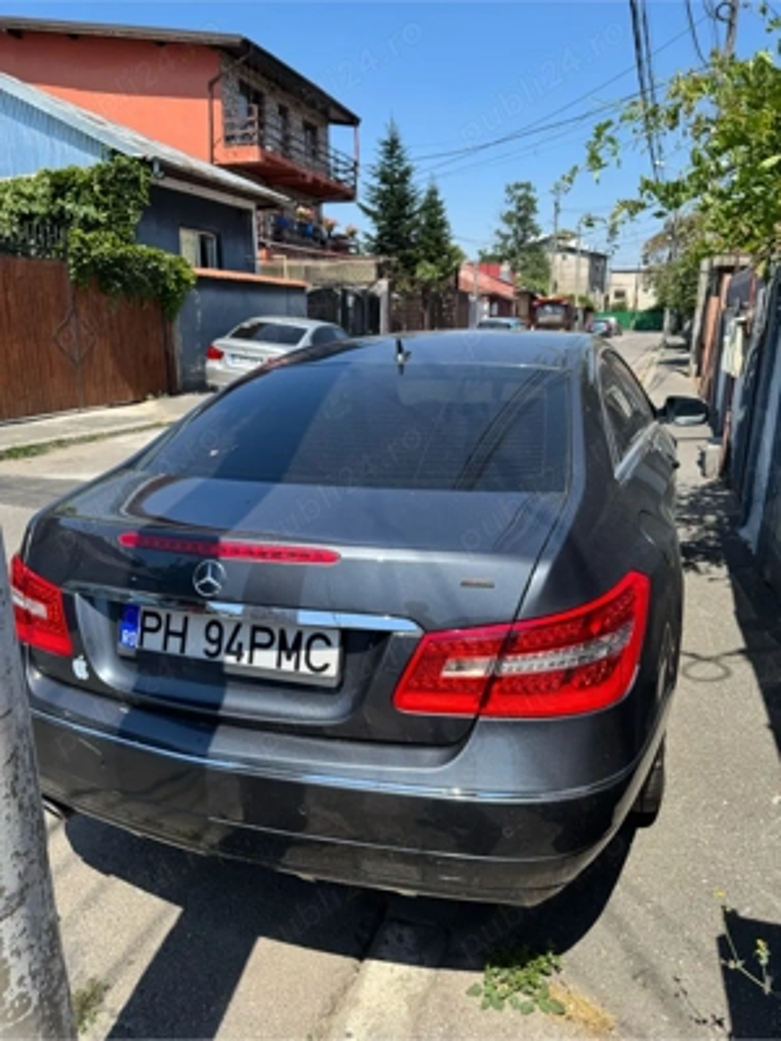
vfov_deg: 71.6
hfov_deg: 56.8
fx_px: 722
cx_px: 390
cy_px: 520
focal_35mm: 24
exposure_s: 1/2833
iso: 80
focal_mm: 6.76
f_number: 1.78
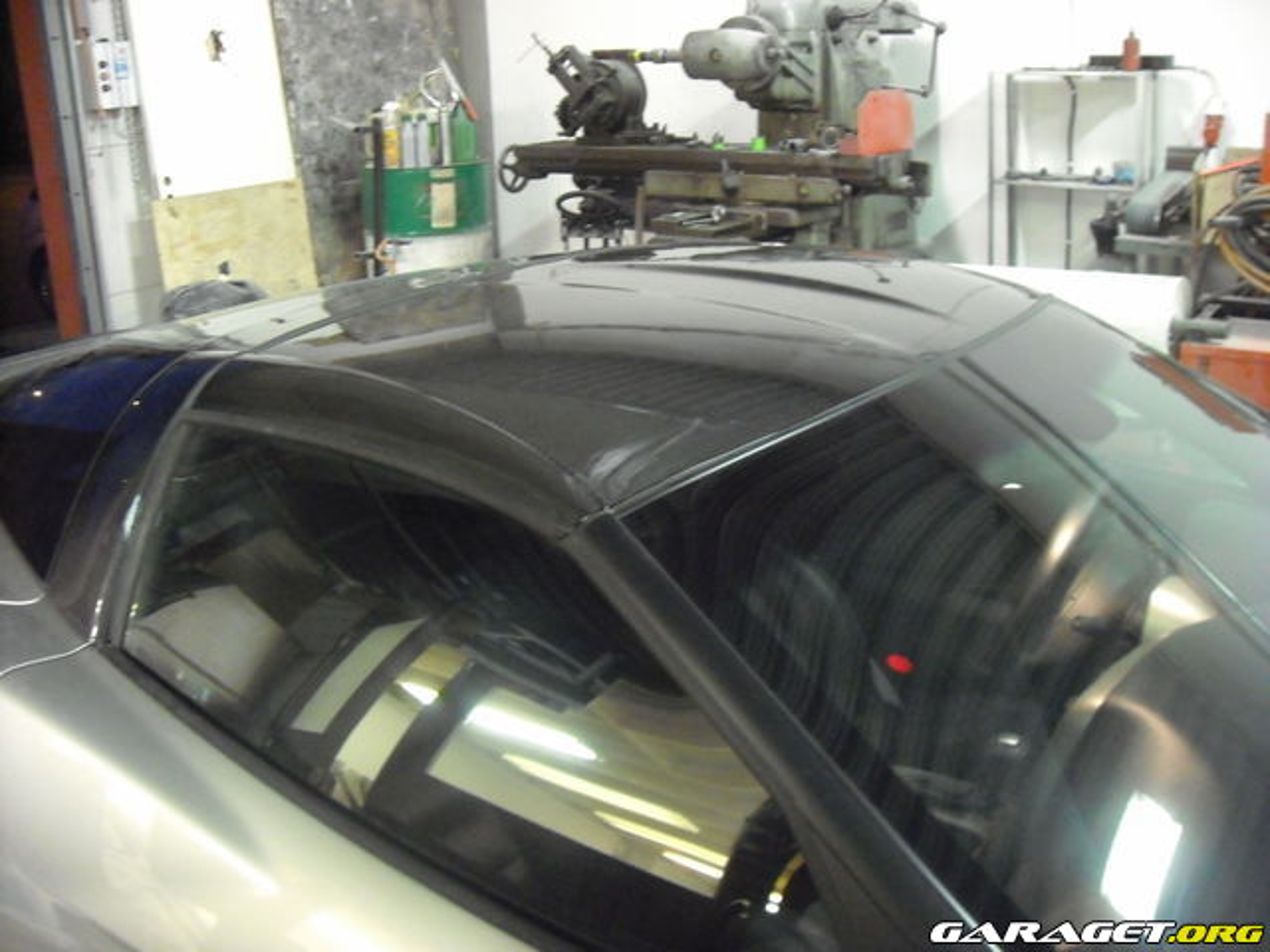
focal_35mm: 37
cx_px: 635
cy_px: 476
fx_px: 1357
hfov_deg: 50.1
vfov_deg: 38.7
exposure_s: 1/10
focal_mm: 6.2
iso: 800
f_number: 2.7
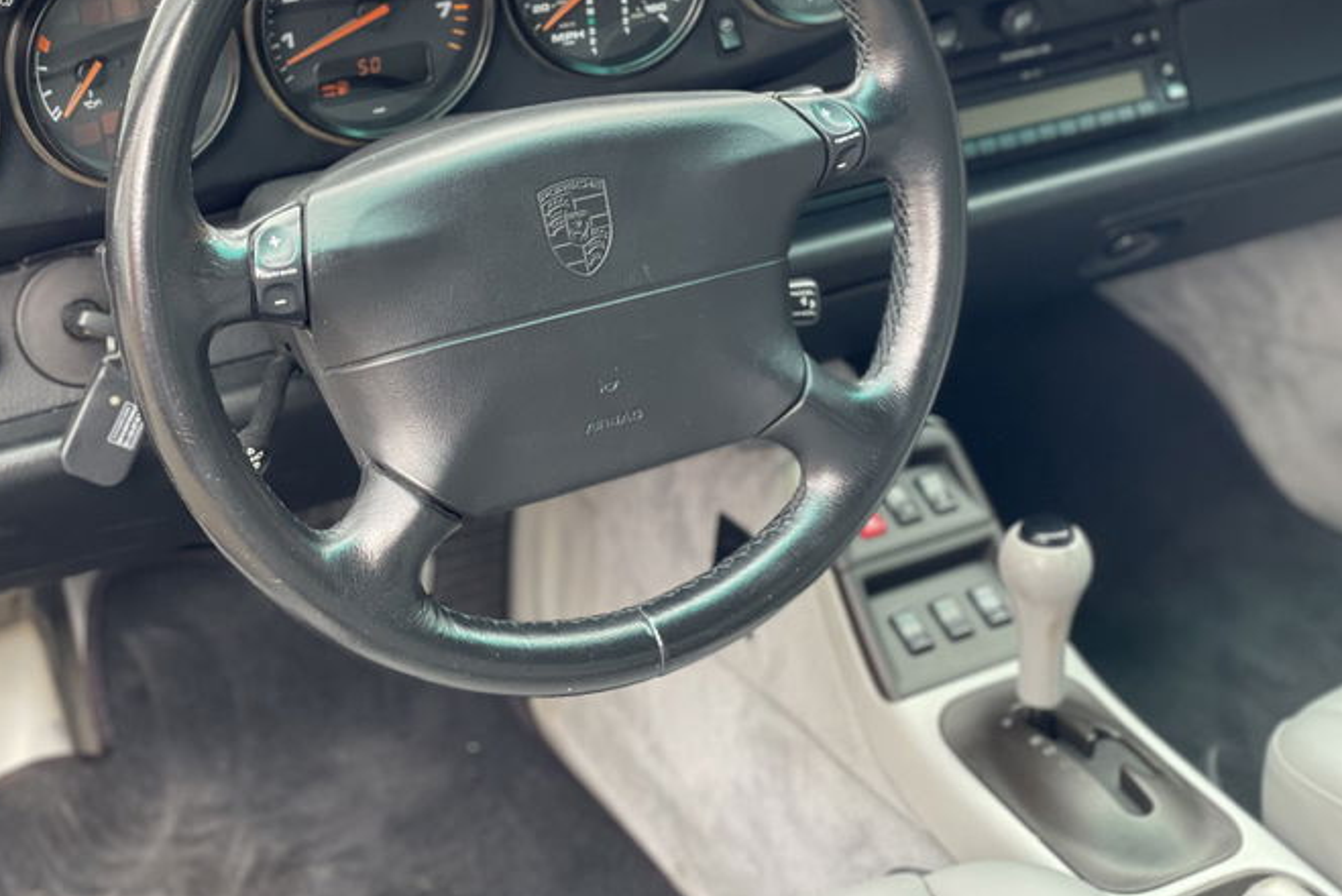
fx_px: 2349
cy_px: 334
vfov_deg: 21.5
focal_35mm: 63
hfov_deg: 31.8
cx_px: 568
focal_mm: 6
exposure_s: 1/122
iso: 160
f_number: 2
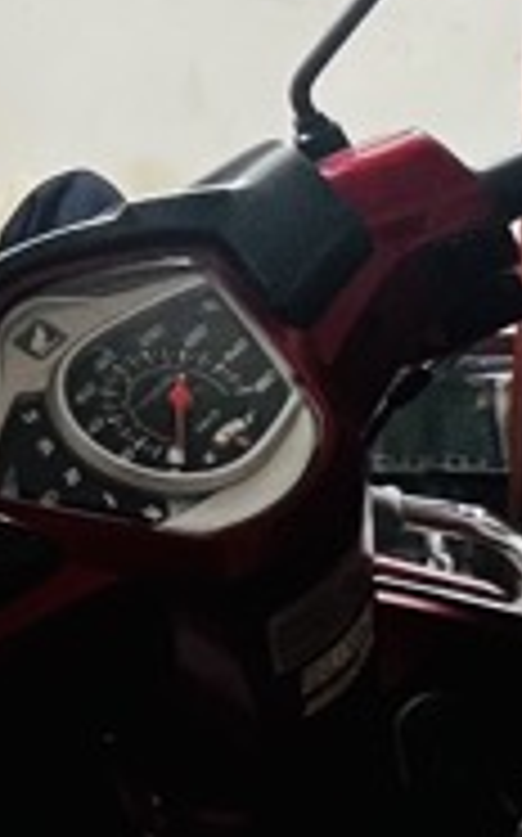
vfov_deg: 25.8
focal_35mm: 76
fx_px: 1733
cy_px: 0
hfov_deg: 12.9
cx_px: -747
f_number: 1.8
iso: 160
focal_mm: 1.57
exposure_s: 1/50
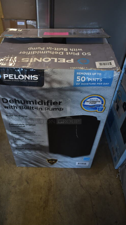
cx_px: 54
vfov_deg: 66.1
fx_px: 172
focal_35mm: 29
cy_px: 111
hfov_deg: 40.1
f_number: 3.5
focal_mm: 18
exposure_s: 1/30
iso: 220
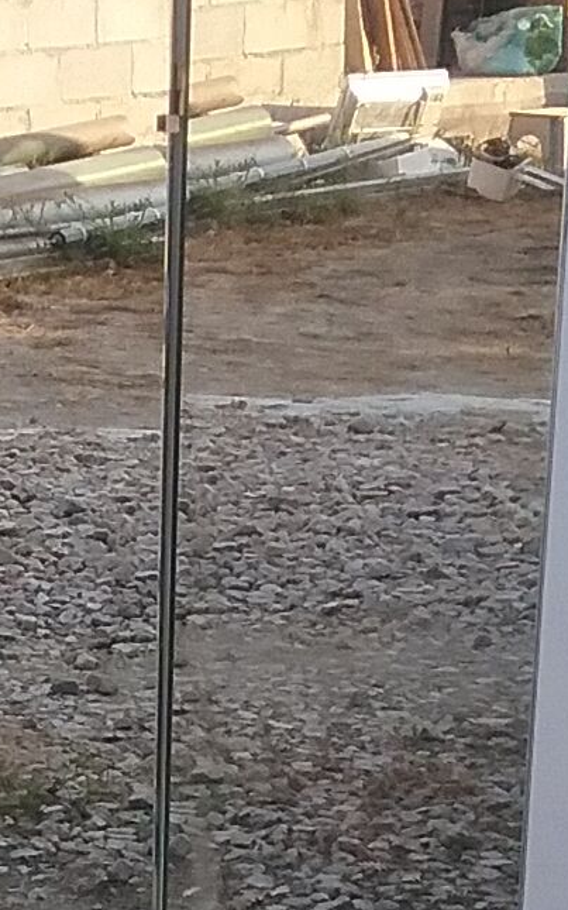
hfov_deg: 9.8
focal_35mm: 132
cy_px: 1057
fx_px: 3270
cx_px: -96
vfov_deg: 15.3
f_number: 2.2
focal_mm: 3.3
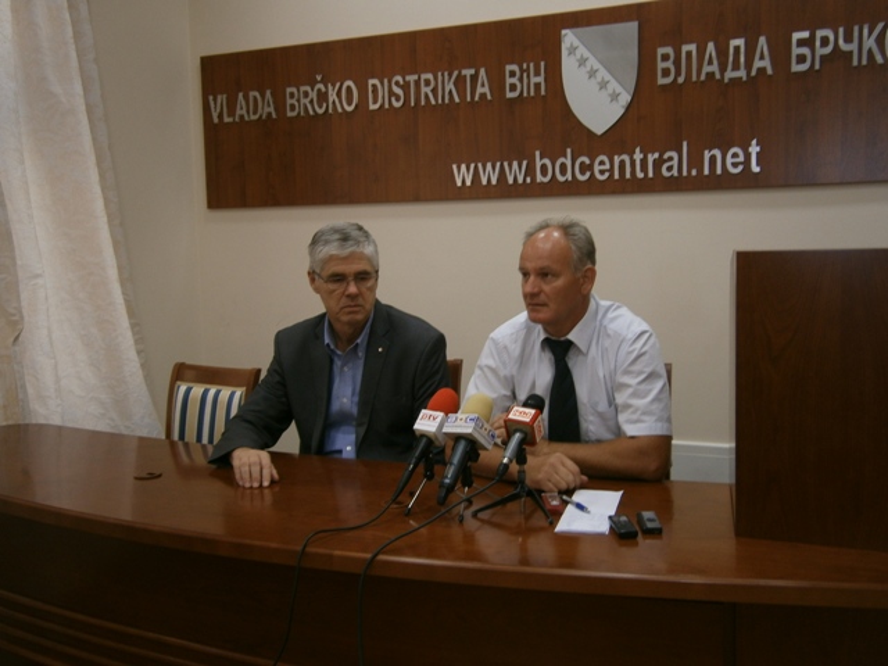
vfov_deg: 39.7
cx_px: 444
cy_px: 333
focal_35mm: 36
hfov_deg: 51.4
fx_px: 924
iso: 100
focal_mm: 6.4
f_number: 3.1
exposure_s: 1/40
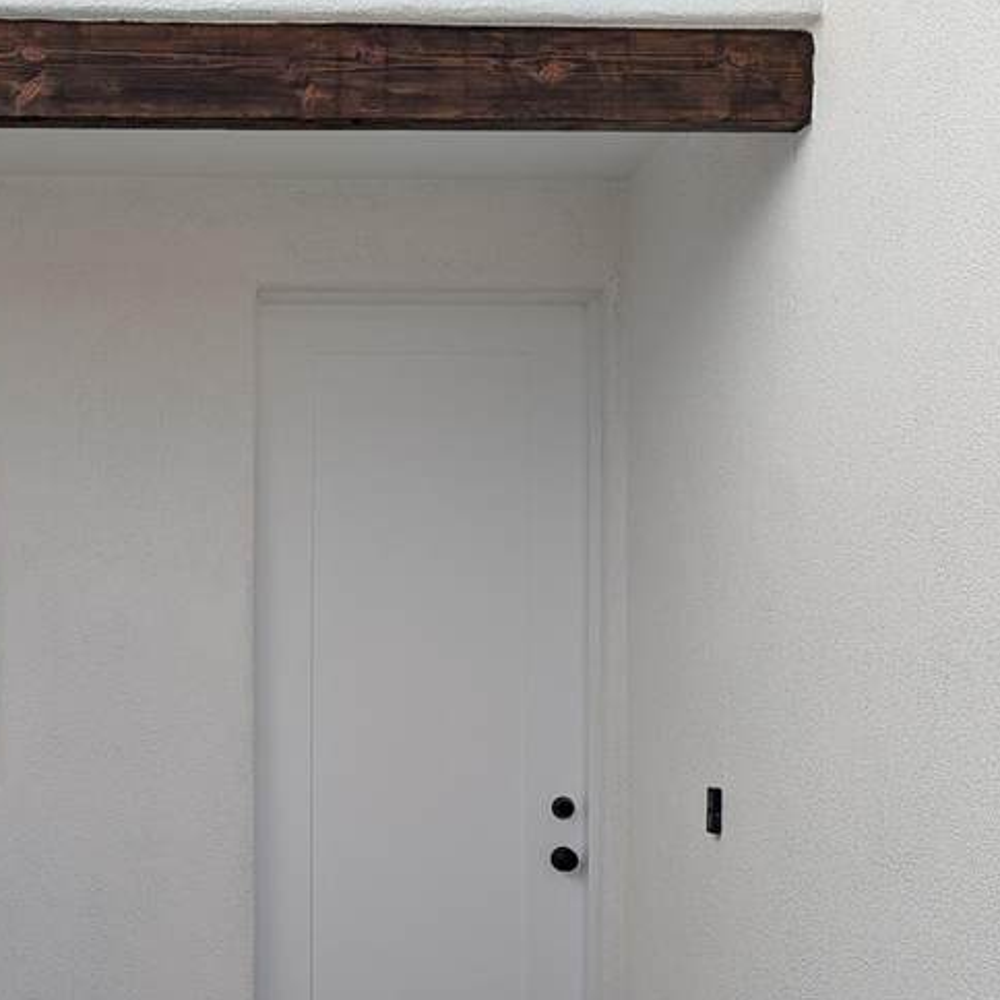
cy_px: 659
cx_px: 135
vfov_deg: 30.4
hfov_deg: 29.5
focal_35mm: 56
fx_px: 1830
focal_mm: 6.9
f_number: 1.68
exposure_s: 1/394
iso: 23
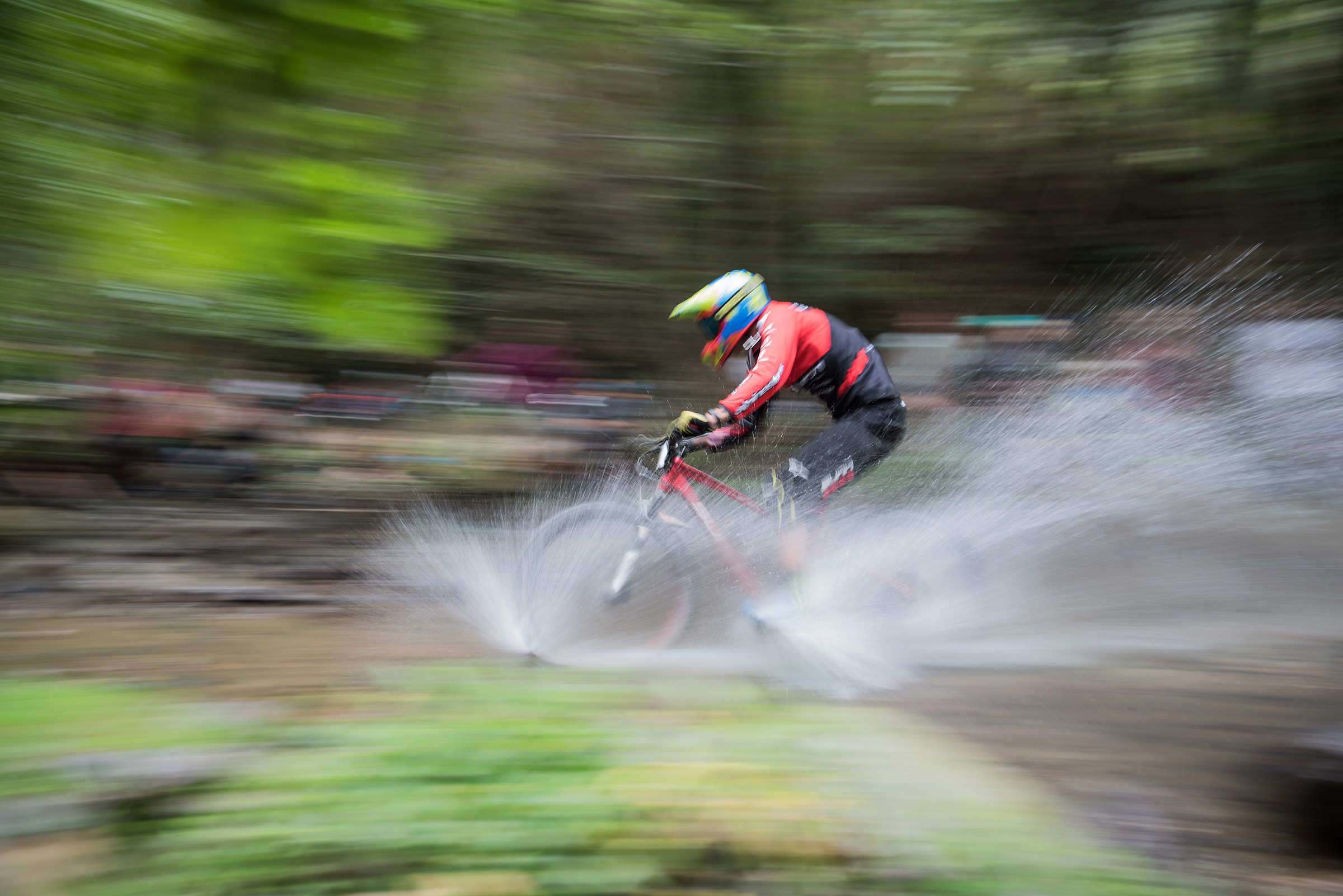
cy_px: 448
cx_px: 672
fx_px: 970
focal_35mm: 26
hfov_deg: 69.4
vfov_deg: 49.6
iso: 200
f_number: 2.8
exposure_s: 1/25
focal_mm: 26
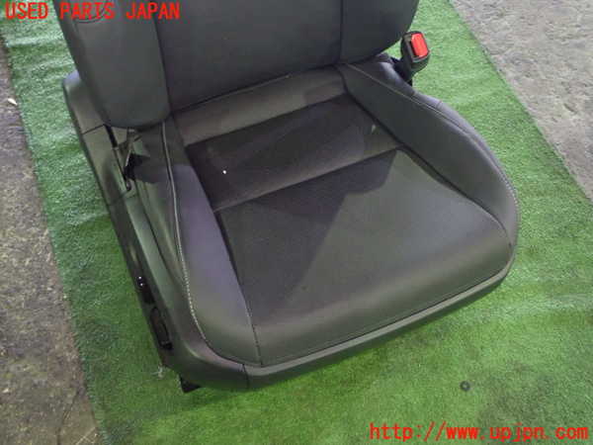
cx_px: 296
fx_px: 702
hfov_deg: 45.8
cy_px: 222
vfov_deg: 35.1
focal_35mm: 41
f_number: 2.8
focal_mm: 7.31
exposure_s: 1/10
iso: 1000
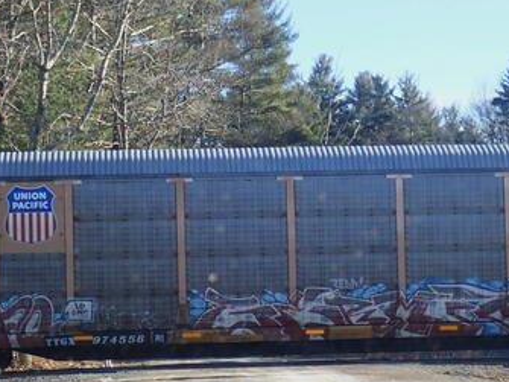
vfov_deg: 15.2
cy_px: 246
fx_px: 1426
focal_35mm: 97
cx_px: 242
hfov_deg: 20.2
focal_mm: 11.8
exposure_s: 1/200
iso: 100
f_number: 3.8
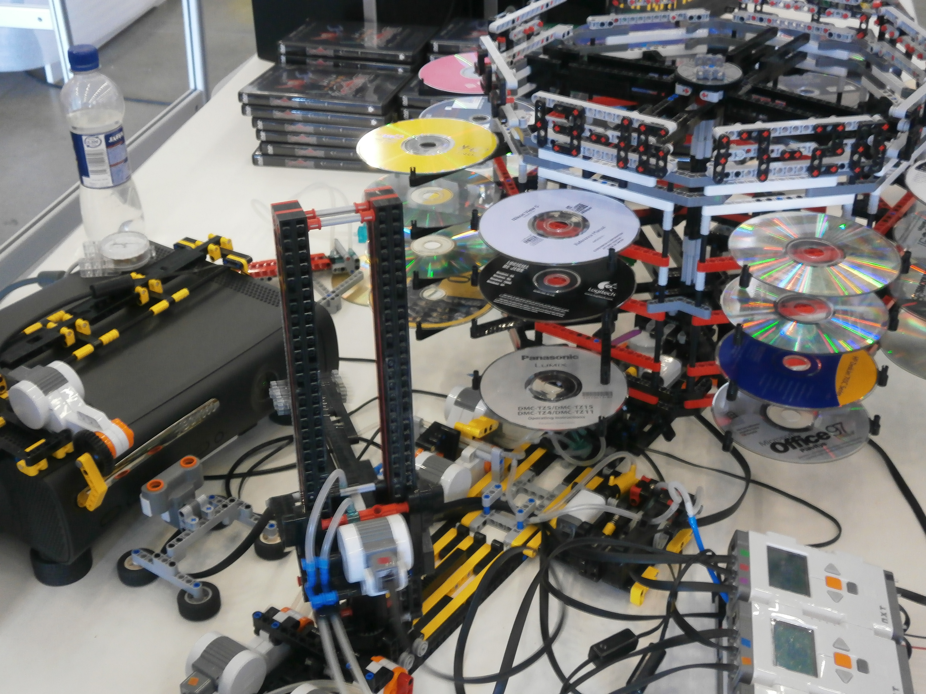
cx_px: 463
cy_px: 347
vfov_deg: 30.9
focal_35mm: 47
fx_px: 1257
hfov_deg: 40.4
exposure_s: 1/13
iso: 200
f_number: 3.4
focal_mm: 8.3
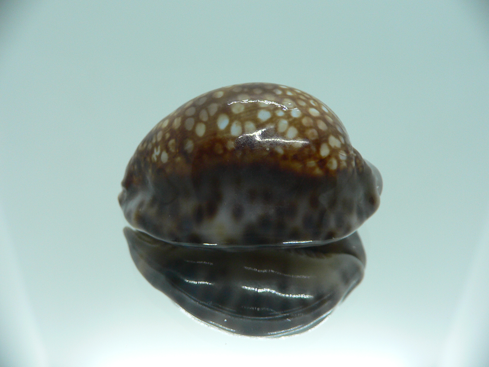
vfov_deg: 40.7
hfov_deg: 52.6
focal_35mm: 35
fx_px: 494
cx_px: 244
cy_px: 184
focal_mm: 4.6
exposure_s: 1/60
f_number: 2.8
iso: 100
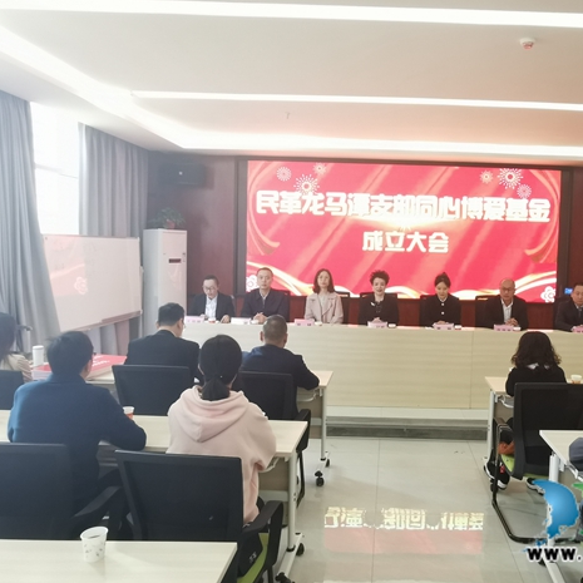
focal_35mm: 28
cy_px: 288
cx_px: 400
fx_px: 534
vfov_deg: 57.3
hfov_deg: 55.8
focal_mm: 2.26
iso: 250
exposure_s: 1/33.3
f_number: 2.2
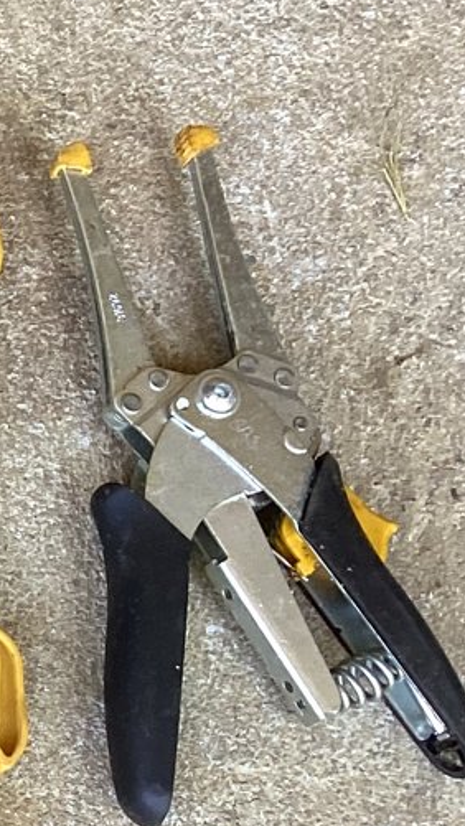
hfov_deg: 10.3
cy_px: 645
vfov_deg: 20.7
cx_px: -655
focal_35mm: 102
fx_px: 2235
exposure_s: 1/60
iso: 100
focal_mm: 3.3
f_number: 2.4
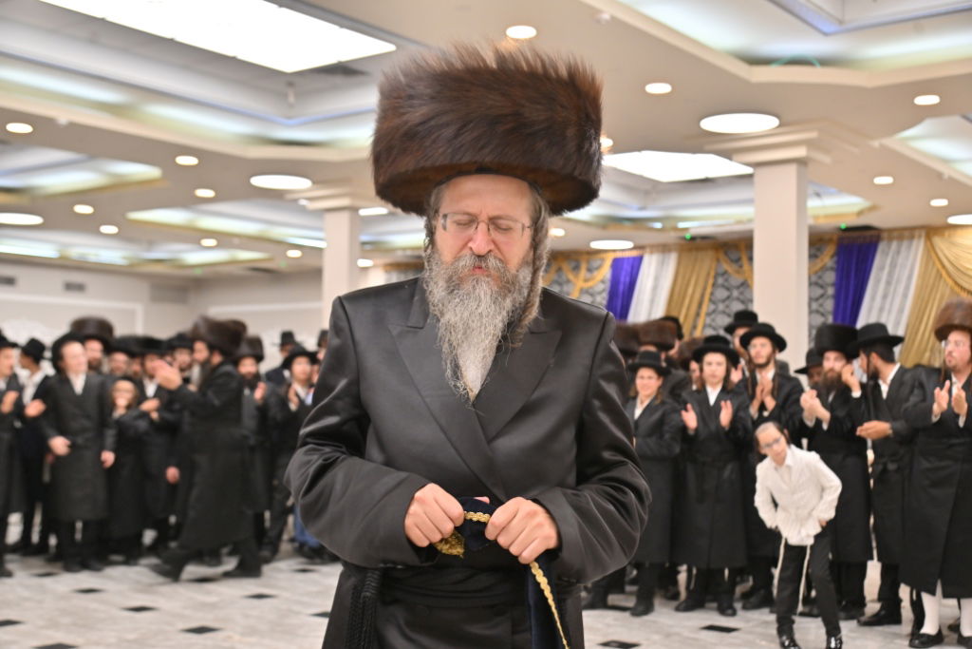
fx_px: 1242
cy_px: 324
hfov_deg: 42.7
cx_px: 486
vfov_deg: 29.3
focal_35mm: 46
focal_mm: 46
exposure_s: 1/200
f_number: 4.5
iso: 800
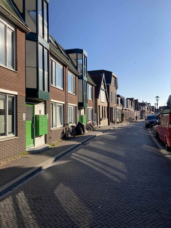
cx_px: 86
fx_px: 184
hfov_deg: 49.7
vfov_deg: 63.4
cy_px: 114
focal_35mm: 28
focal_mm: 3.99
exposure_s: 1/1919
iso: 20
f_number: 1.8
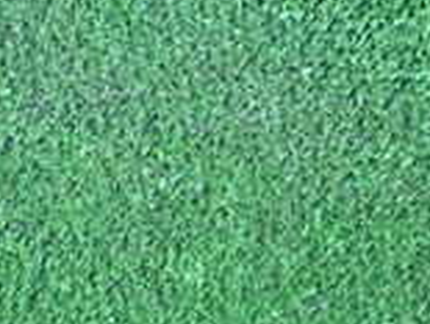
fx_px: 2403
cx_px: 583
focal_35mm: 193
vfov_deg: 7.5
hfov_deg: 10.0
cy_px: 534
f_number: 3.2
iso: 1250
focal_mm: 9.01
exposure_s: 1/125
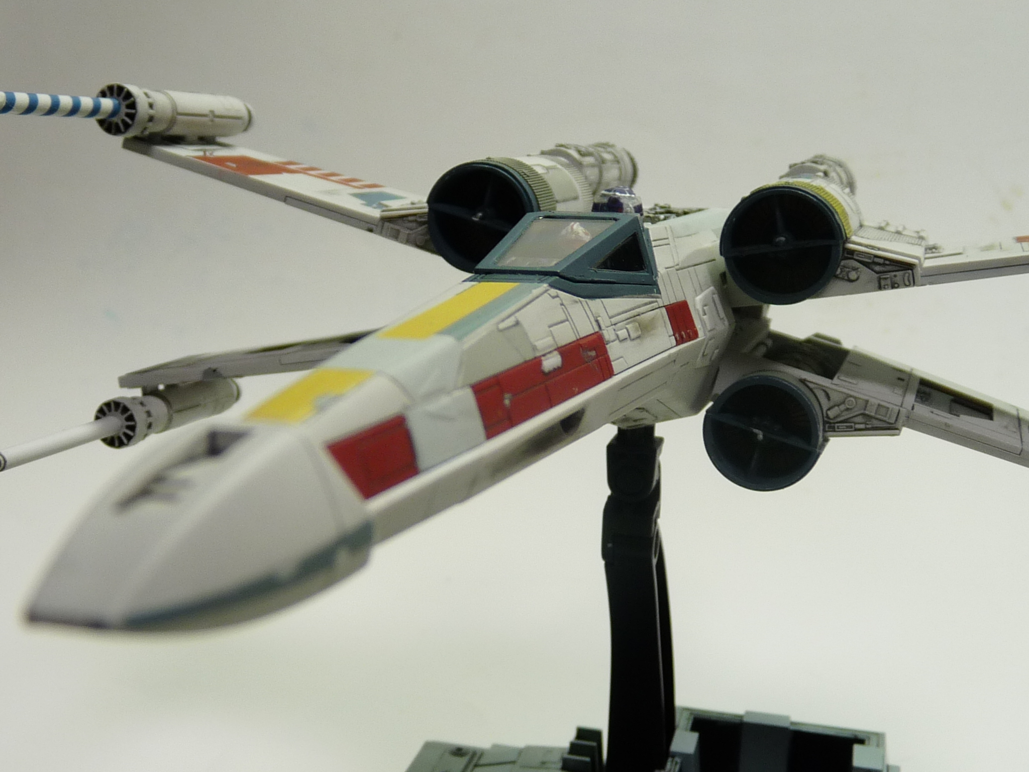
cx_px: 514
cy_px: 386
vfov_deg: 30.3
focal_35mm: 48
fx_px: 1427
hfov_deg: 39.7
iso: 100
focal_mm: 4.8
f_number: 2.8
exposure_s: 1/40
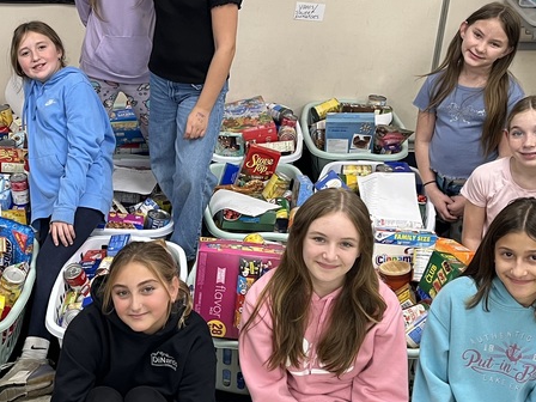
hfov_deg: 32.6
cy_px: 217
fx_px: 898
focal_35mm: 58
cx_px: 129
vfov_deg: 25.2
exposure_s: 1/60
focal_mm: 5.1
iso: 80
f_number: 1.6
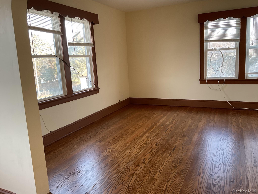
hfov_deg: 61.7
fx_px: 216
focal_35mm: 29
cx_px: 129
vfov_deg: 48.2
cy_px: 97
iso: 32
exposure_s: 1/60
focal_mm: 3
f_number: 1.8
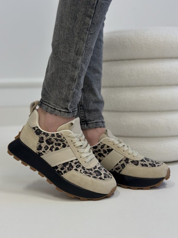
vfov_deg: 39.7
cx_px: 89
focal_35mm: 48
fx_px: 329
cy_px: 119
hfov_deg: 30.3
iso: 125
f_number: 1.78
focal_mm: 6.86
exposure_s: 1/100
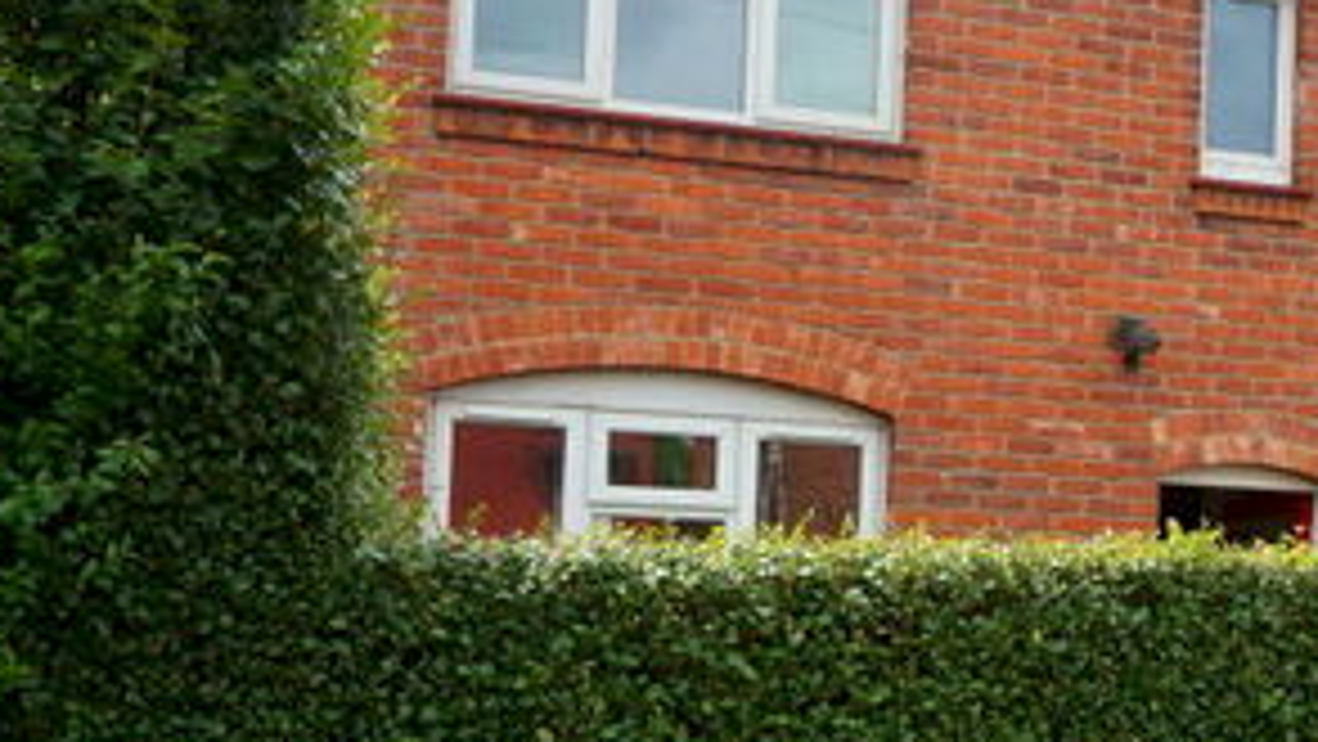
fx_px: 2097
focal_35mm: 60
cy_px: 564
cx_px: 1147
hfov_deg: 33.3
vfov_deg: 19.9
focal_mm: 16
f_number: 10
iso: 100
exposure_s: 1/80
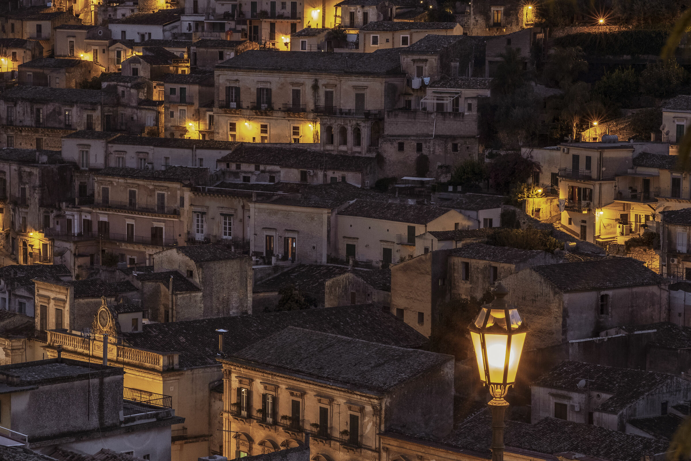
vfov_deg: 10.7
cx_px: 346
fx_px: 2457
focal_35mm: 128
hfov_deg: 16.0
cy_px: 230
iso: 1600
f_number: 10
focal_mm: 85
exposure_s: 1
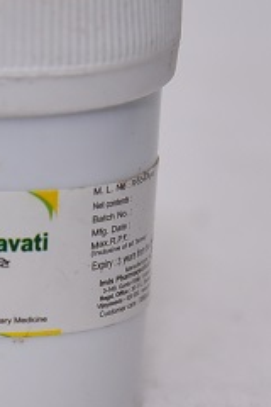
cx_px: -20
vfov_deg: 7.8
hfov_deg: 5.2
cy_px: 239
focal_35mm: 263
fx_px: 2969
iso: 1600
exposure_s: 1/160
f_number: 5
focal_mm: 120
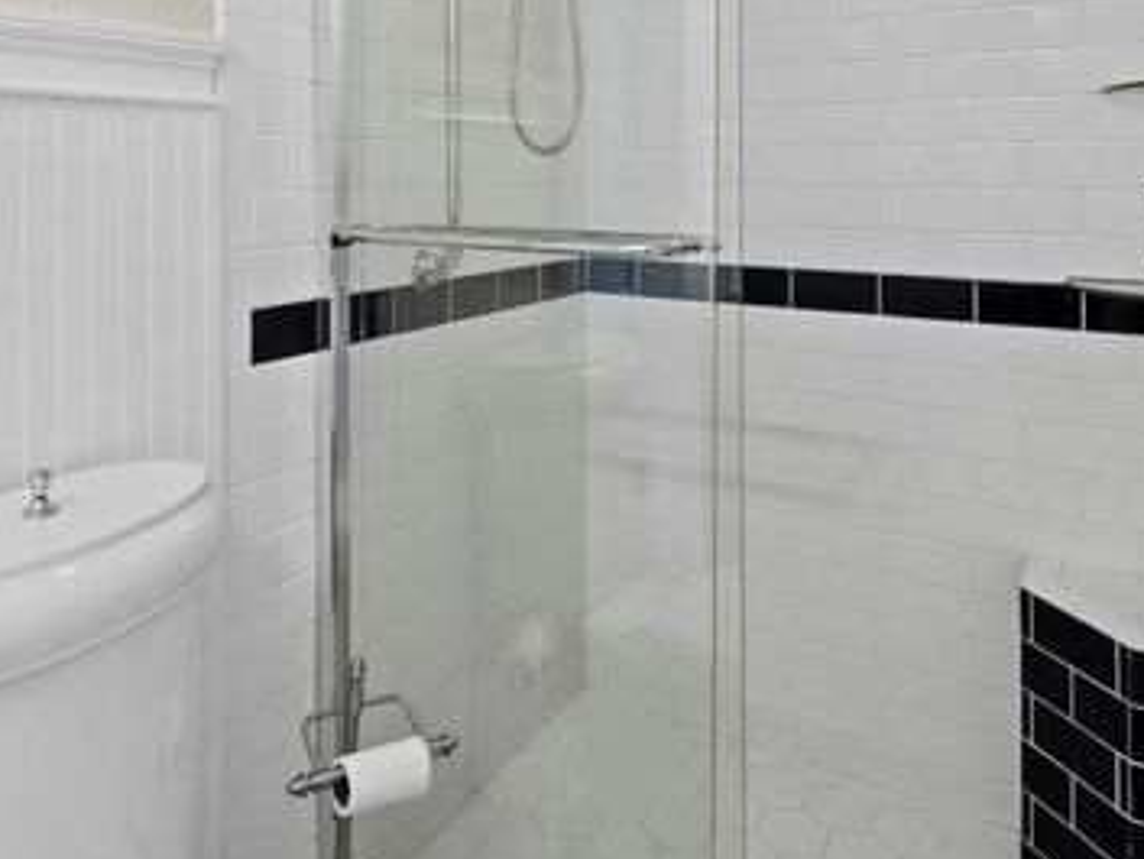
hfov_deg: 62.7
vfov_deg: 46.0
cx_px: 439
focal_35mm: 28
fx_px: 926
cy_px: 122
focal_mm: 7
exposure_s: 1/1.25
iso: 320
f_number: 11
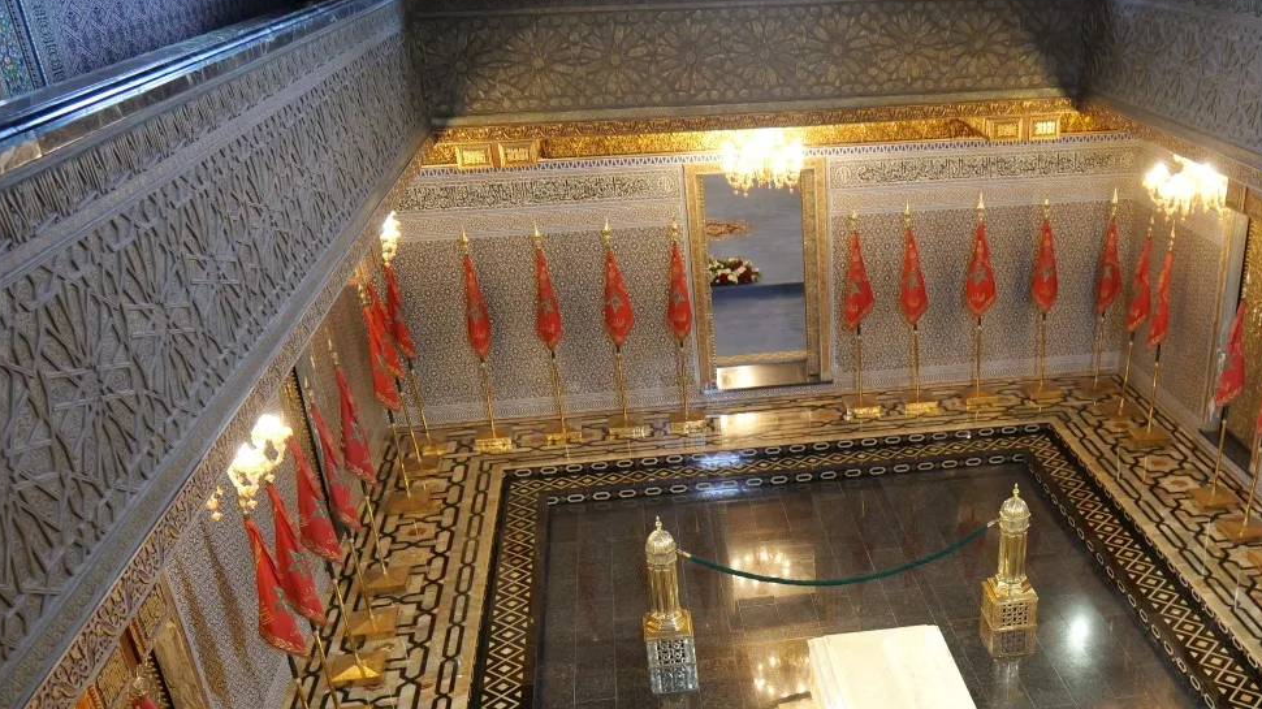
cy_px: 621
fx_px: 1171
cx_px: 855
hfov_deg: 55.3
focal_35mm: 35
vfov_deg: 32.2
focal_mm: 20
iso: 3200
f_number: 3.5
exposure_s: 1/60
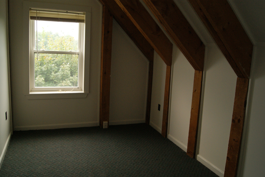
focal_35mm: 30
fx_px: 221
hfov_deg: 61.9
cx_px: 132
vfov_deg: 43.7
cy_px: 88
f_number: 5.6
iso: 400
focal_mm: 20
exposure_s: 1/60
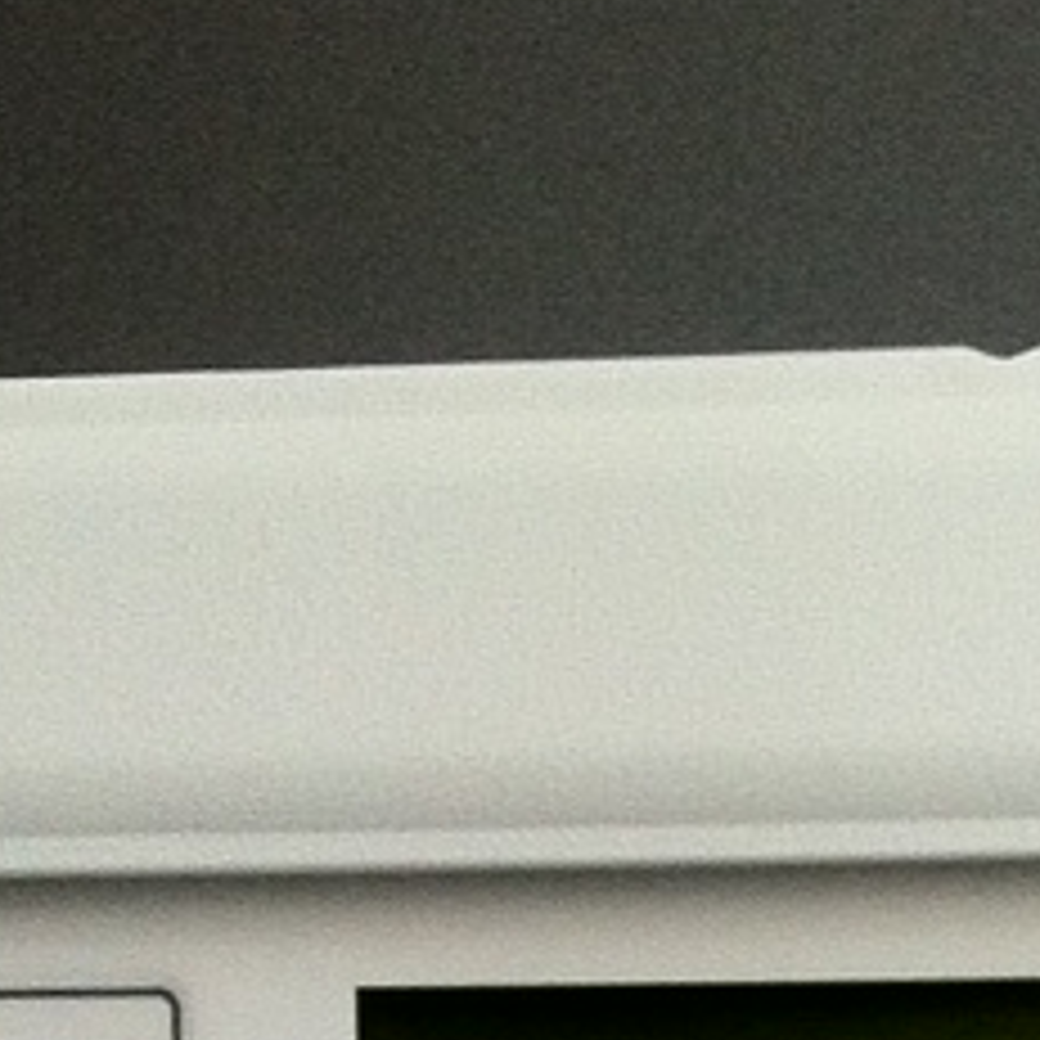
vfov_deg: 9.7
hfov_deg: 10.2
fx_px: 5812
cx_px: 1013
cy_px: 1819
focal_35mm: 171
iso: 100
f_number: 2.8
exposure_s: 1/30
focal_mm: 3.85
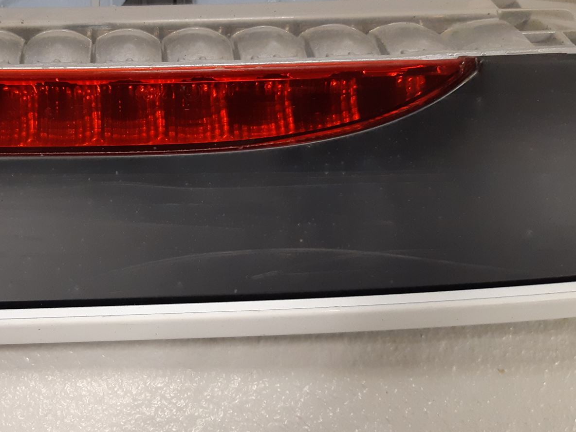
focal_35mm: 45
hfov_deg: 40.2
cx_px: 109
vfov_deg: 32.2
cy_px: 220
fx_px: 749
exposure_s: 1/60
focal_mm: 3.93
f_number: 1.7
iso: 200
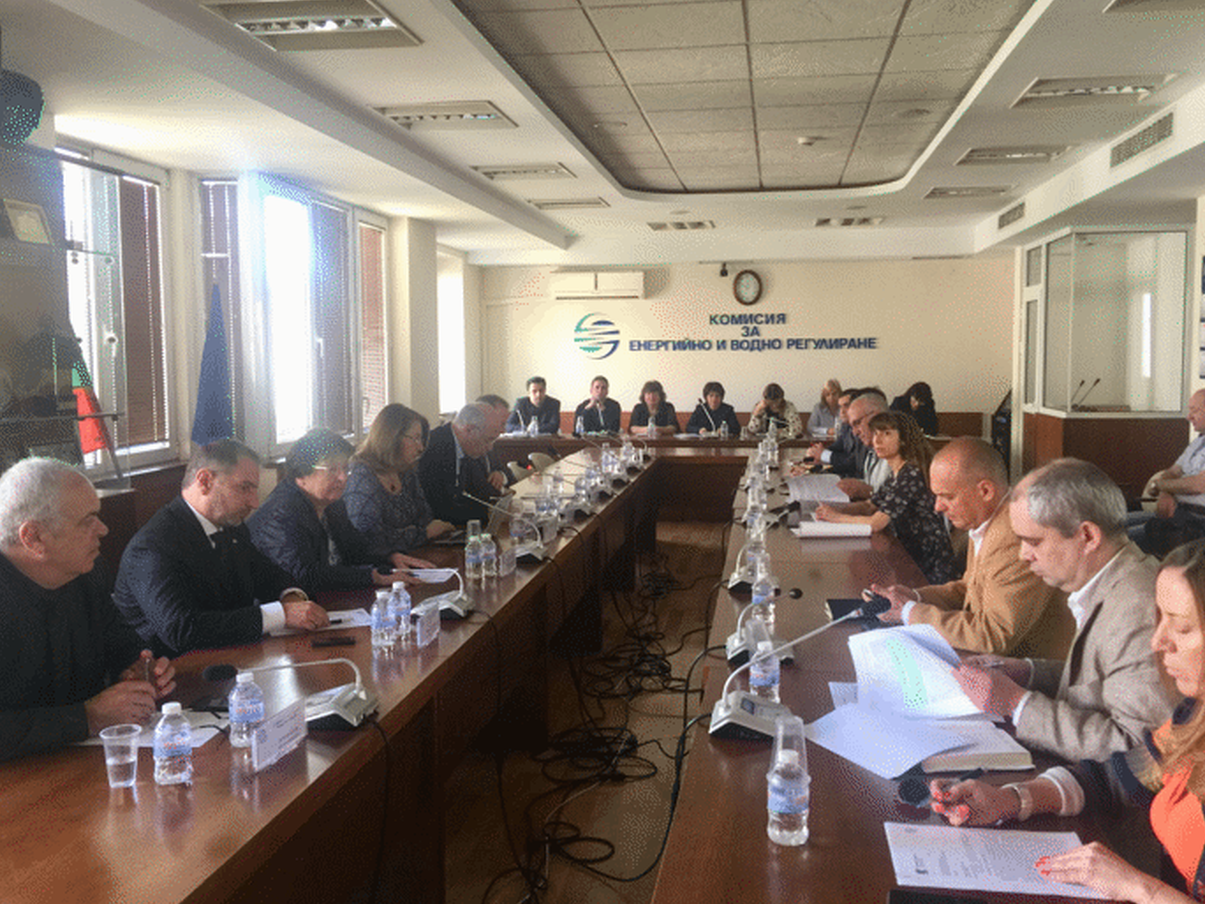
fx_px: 1079
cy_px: 432
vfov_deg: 45.4
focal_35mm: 31
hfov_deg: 58.3
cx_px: 612
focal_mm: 4.15
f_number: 2.2
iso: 50
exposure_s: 1/17
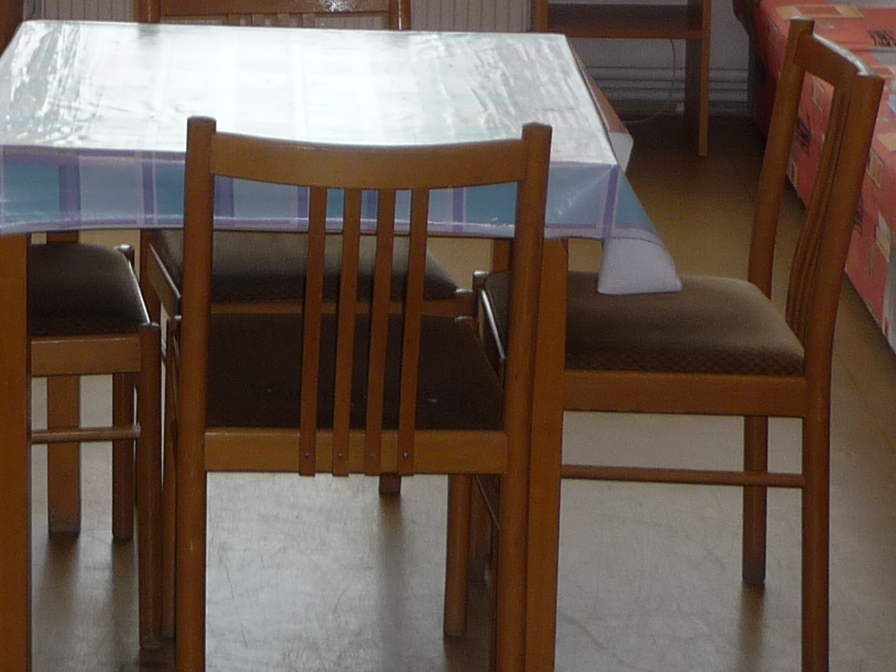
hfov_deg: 19.6
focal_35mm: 98
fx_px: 2536
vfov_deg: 14.4
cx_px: 84
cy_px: -215
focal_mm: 5.5
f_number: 2.8
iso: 100
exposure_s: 1/50
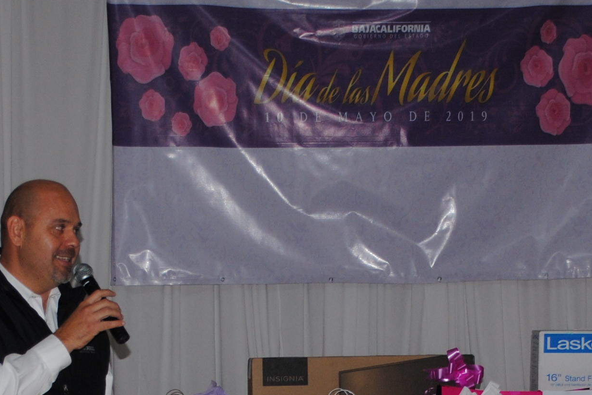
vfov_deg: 11.8
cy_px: 492
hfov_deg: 18.1
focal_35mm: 113
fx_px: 1858
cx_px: 312
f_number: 4
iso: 200
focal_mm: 24
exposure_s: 1/60
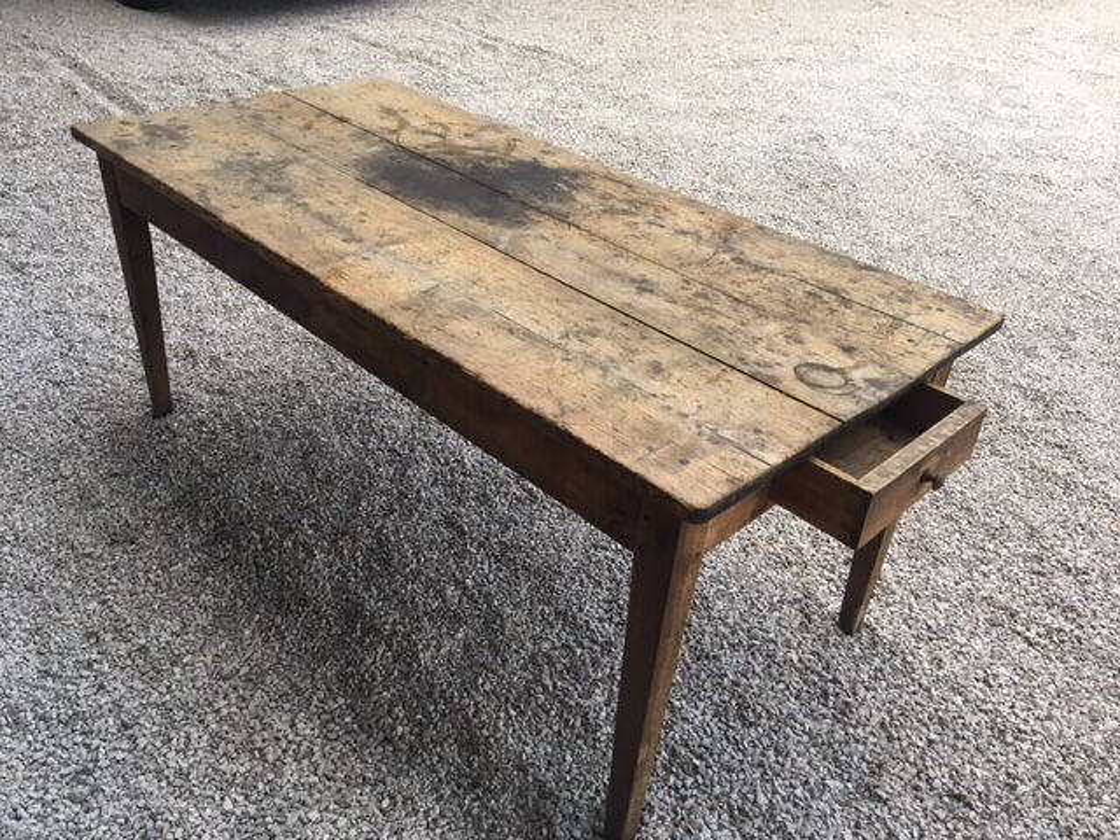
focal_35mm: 29
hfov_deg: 61.7
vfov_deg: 48.2
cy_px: 420
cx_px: 560
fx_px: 938
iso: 32
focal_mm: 4.15
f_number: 2.2
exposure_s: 1/33
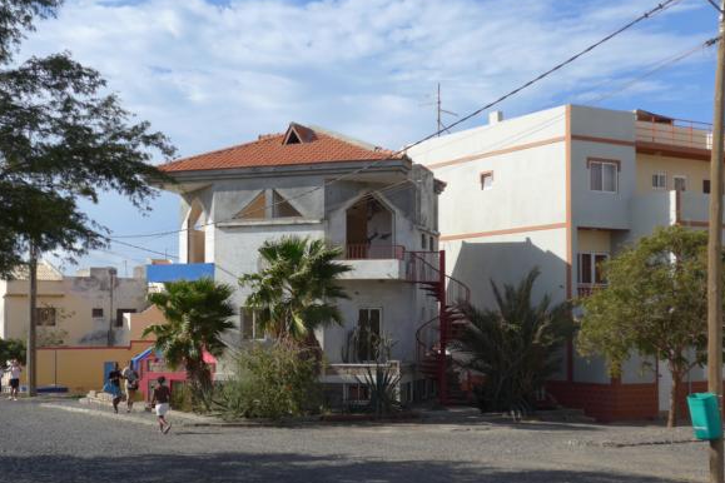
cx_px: 332
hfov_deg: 36.8
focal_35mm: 54
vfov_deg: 25.0
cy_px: 290
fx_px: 1087
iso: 80
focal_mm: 10.1
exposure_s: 1/1300
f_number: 3.2
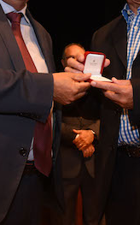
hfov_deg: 19.7
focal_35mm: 66
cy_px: 72
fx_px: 404
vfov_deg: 30.8
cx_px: 67
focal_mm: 24
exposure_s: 1/125
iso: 1600
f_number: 6.3
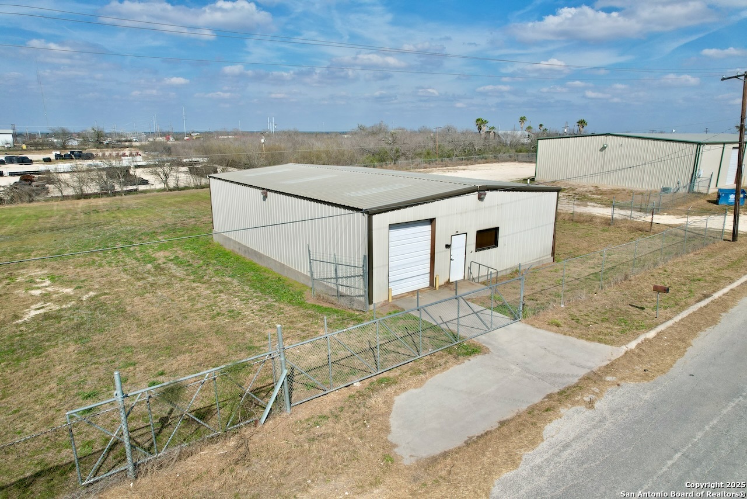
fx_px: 457
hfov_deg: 78.6
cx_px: 374
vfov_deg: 57.3
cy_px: 250
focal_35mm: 22
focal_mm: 8.38
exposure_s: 1/3200
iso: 100
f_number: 2.8
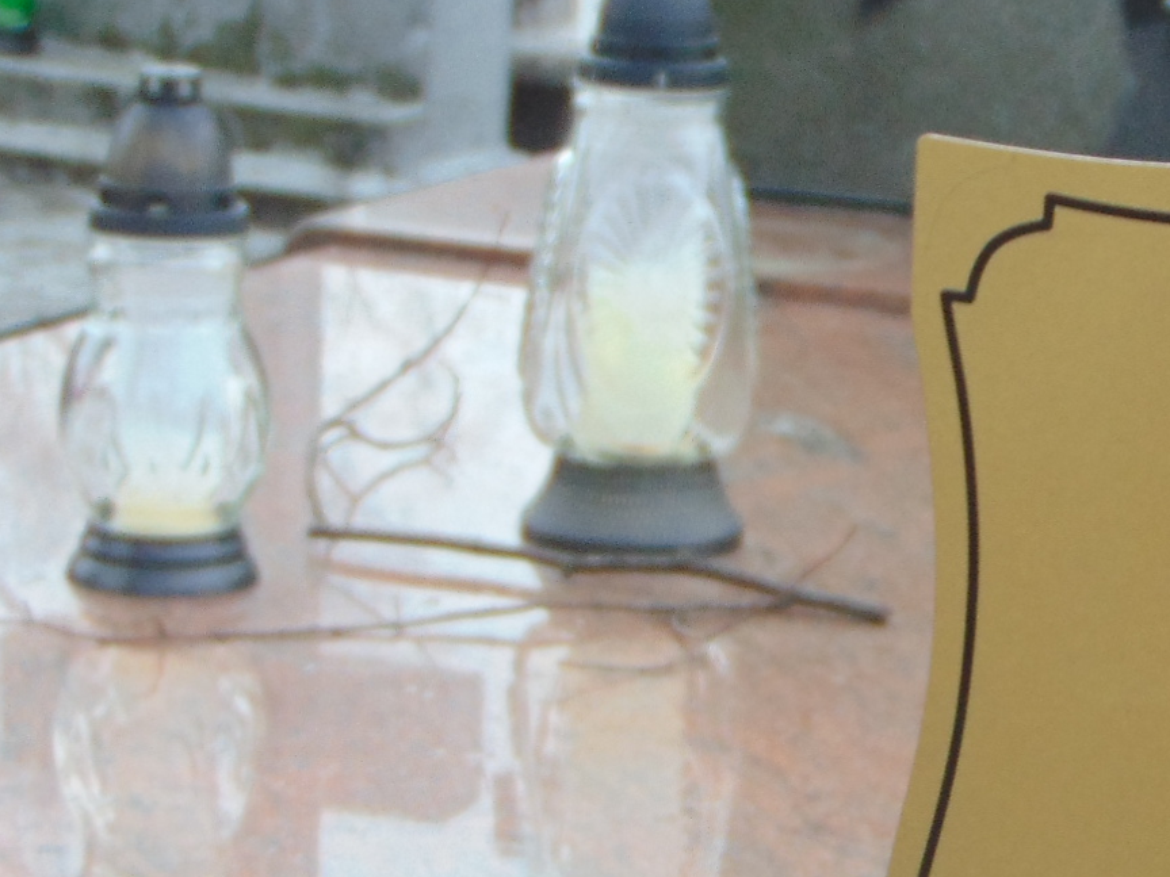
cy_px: 685
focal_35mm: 150
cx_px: 1089
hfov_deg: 13.0
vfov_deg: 9.9
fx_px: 5070
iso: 80
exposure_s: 1/80
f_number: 3.5
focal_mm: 9
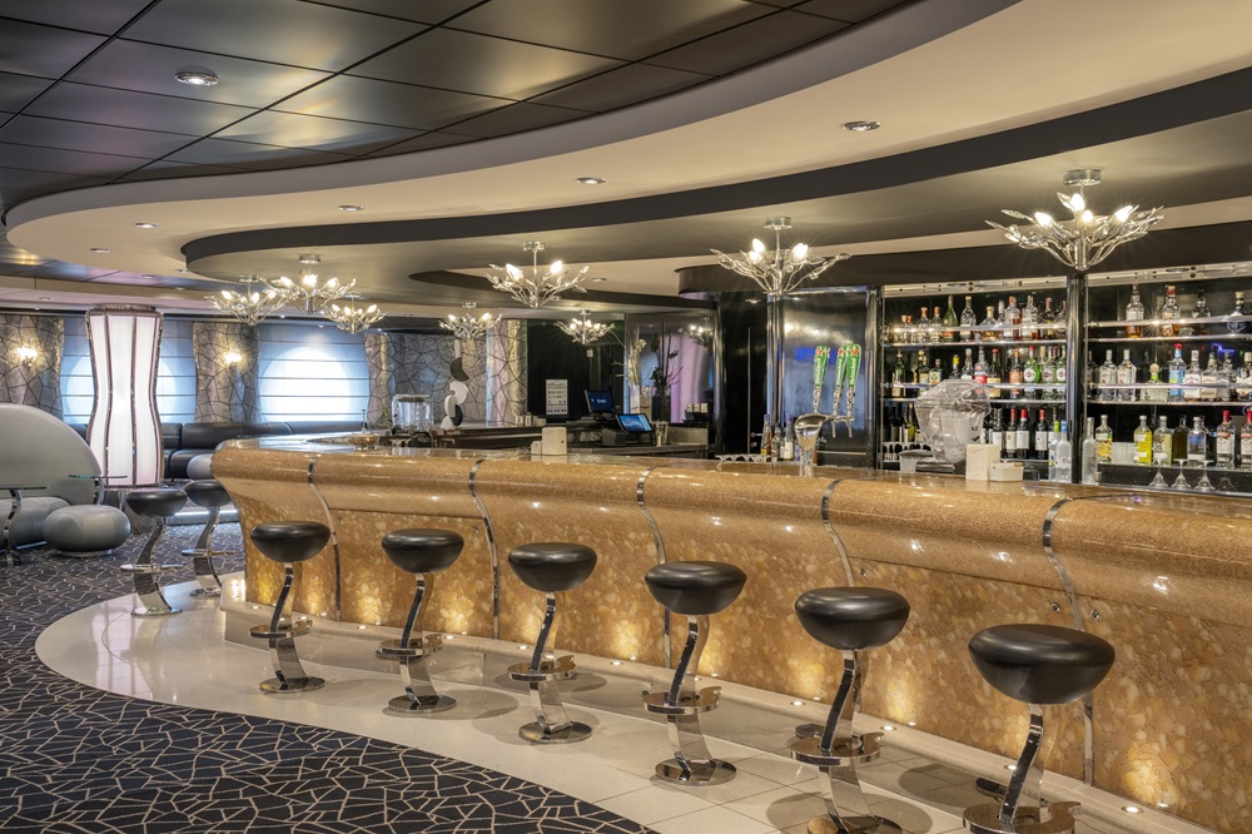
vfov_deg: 35.9
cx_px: 626
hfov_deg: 51.9
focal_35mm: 37
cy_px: 417
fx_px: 1286
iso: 400
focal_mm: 37
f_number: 11
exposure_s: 1/8
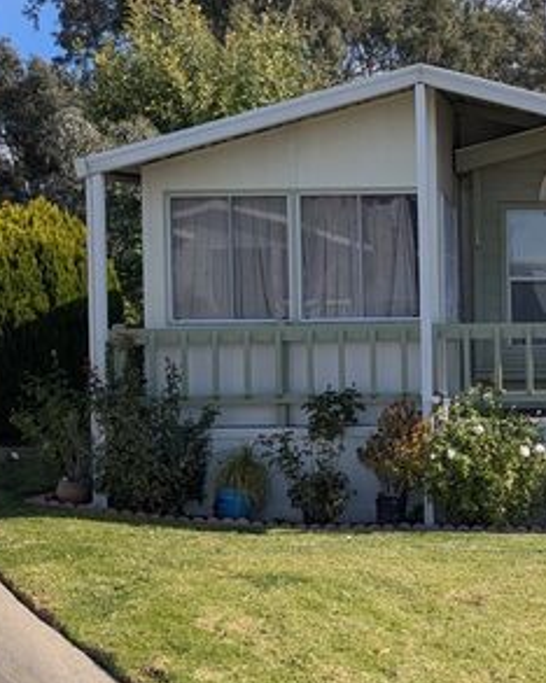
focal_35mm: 60
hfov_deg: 24.2
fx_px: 1213
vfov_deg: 31.5
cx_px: 548
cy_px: 362
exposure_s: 1/3344
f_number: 1.73
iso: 57
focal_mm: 4.38
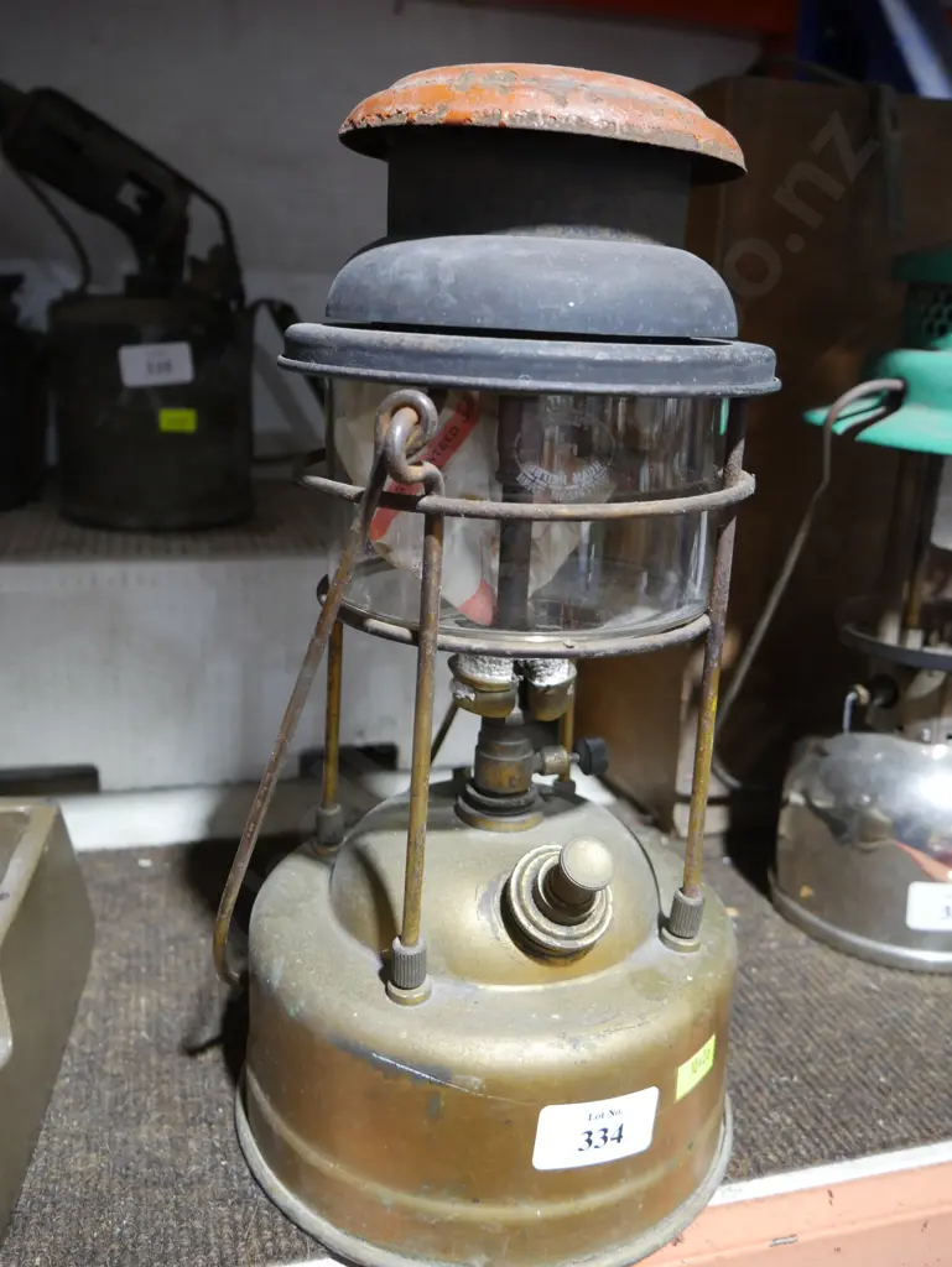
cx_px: 476
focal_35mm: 30
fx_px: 1099
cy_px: 634
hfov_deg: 46.8
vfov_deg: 59.9
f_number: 3.6
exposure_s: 1/60
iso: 1000
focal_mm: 15
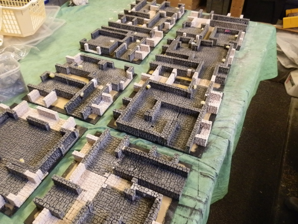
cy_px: 112
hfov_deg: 63.4
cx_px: 149
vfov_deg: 49.7
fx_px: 241
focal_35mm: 28
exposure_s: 1/25
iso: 400
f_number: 3.1
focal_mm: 5
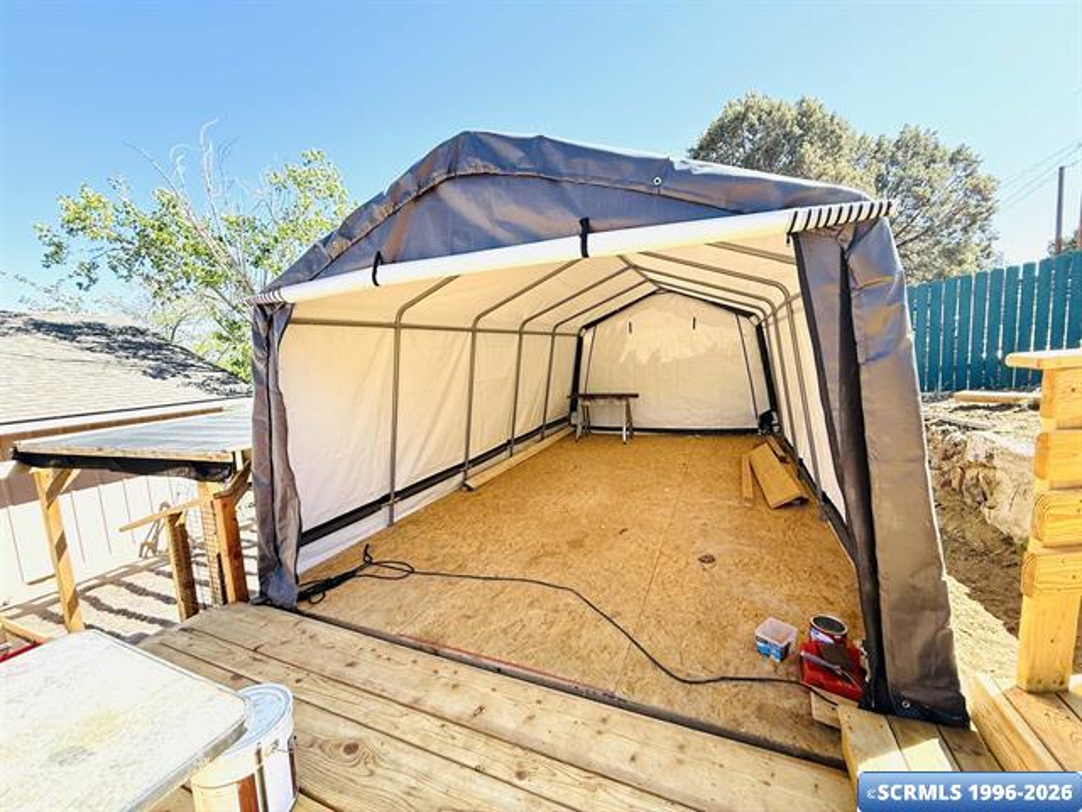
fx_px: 438
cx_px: 541
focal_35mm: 14
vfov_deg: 85.7
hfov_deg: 102.1
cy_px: 406
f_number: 2.2
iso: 64
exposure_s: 1/372
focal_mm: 2.22
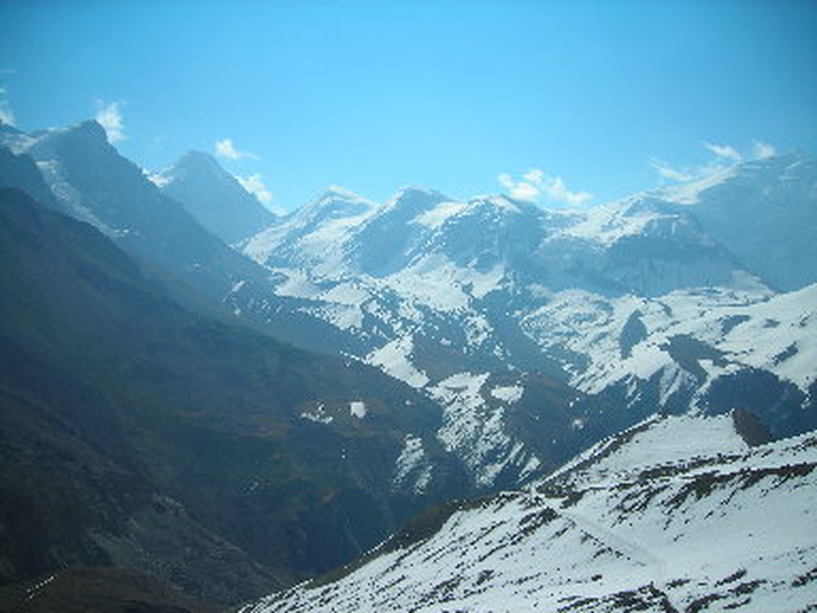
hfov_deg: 49.0
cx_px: 408
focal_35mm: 38
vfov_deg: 37.7
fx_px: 897
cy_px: 306
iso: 50
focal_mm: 6.3
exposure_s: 1/420
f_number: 6.4
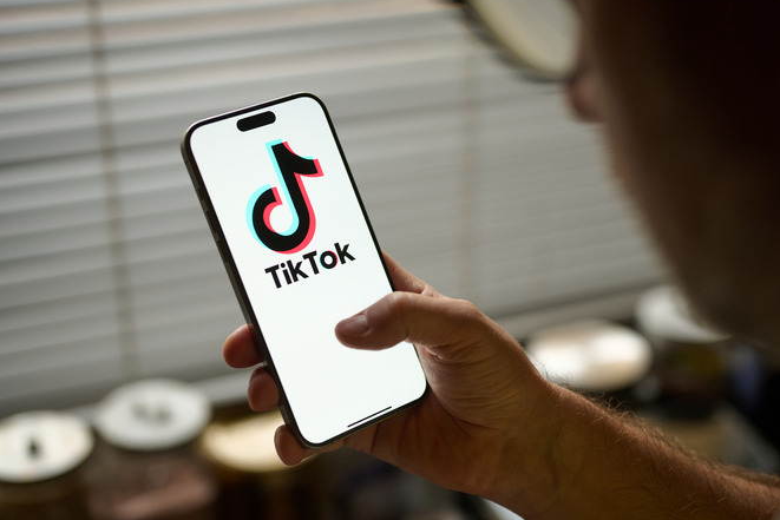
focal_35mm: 59
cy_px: 271
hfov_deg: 33.9
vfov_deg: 23.0
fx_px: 1279
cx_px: 402
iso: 800
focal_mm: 50
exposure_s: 1/100
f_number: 2.2
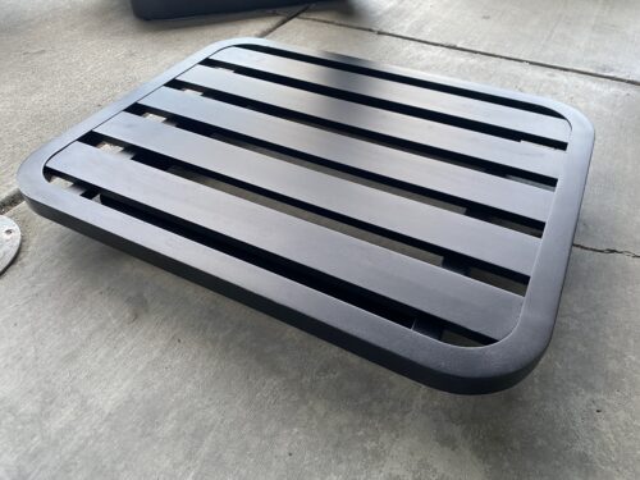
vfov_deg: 53.1
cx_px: 320
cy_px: 240
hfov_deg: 67.3
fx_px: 481
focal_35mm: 26
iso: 125
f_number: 1.8
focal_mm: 4.25
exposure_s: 1/84
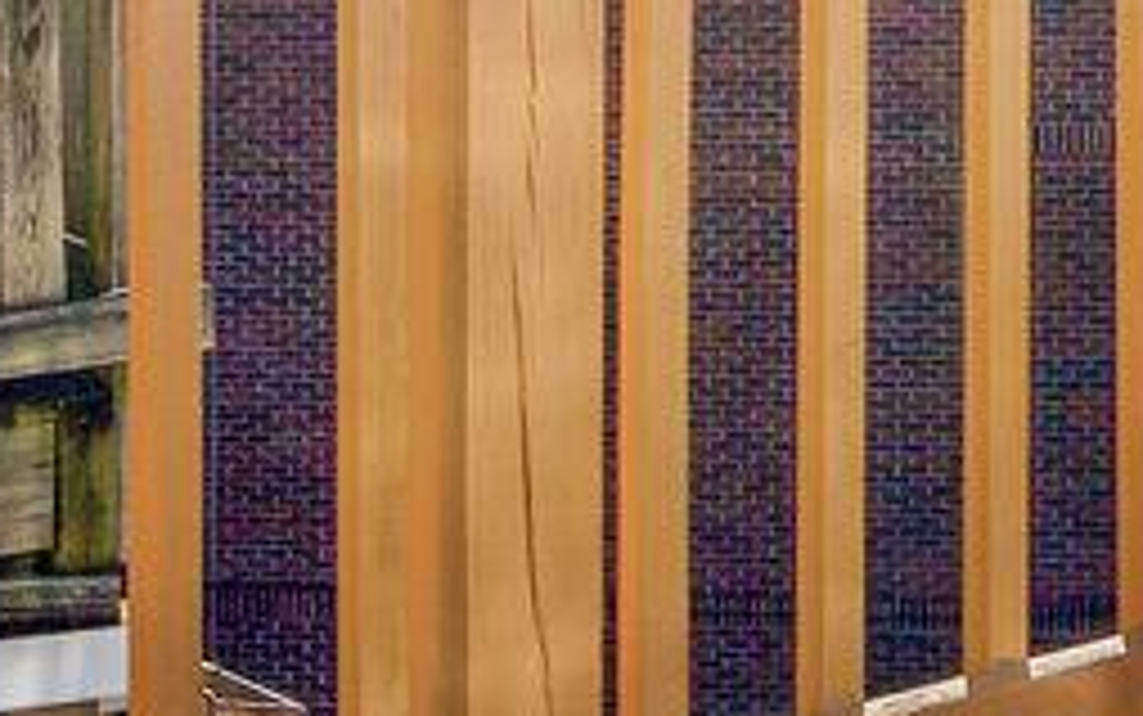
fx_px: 3896
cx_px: 1742
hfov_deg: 15.4
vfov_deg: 10.1
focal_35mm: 125
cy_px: -437
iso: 200
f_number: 8
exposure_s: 1/1000
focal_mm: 18
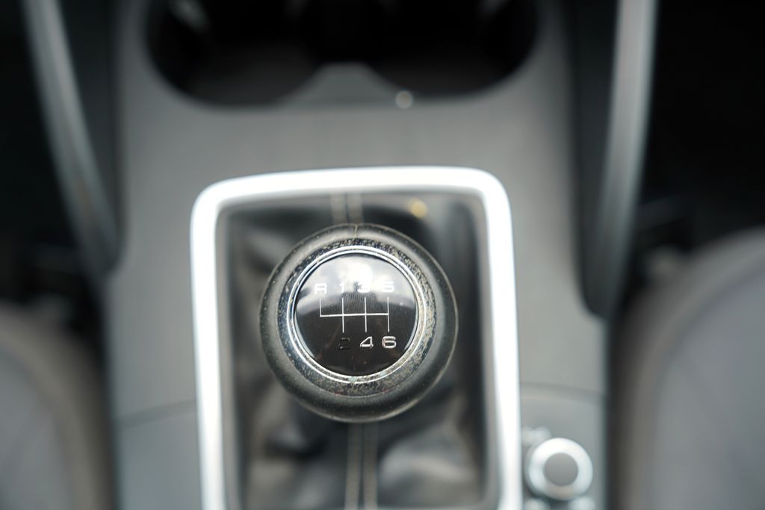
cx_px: 382
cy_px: 255
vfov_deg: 29.9
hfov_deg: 43.6
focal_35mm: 45
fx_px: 956
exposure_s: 1/80
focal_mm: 45
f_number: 4.5
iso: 100
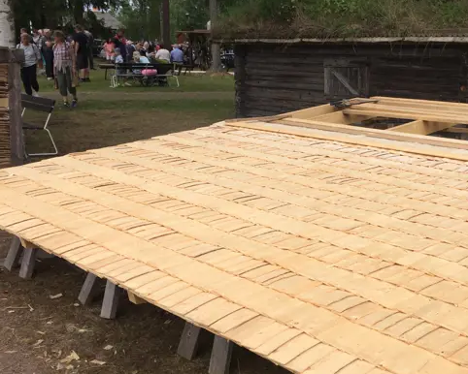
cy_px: 201
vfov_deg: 34.2
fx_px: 610
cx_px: 349
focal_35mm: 44
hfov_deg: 40.8
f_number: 2.2
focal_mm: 4.15
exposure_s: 1/1140
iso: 32
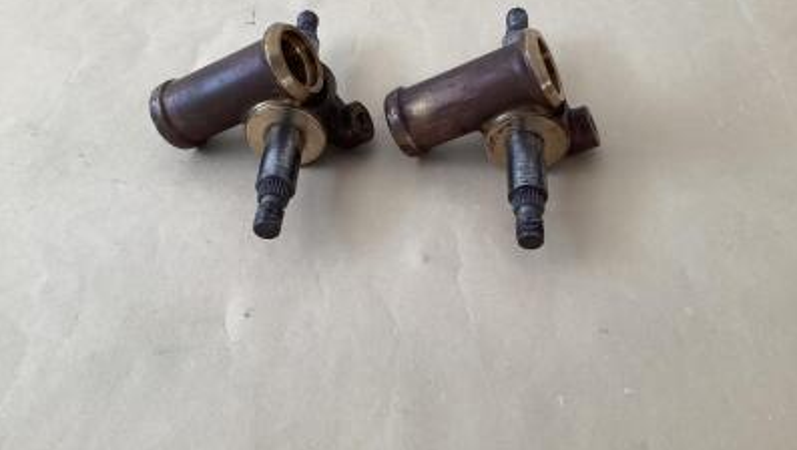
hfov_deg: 58.0
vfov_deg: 34.5
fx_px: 719
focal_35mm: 34
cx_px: 400
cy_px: 159
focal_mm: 3.3
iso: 64
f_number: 2.4
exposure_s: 1/100
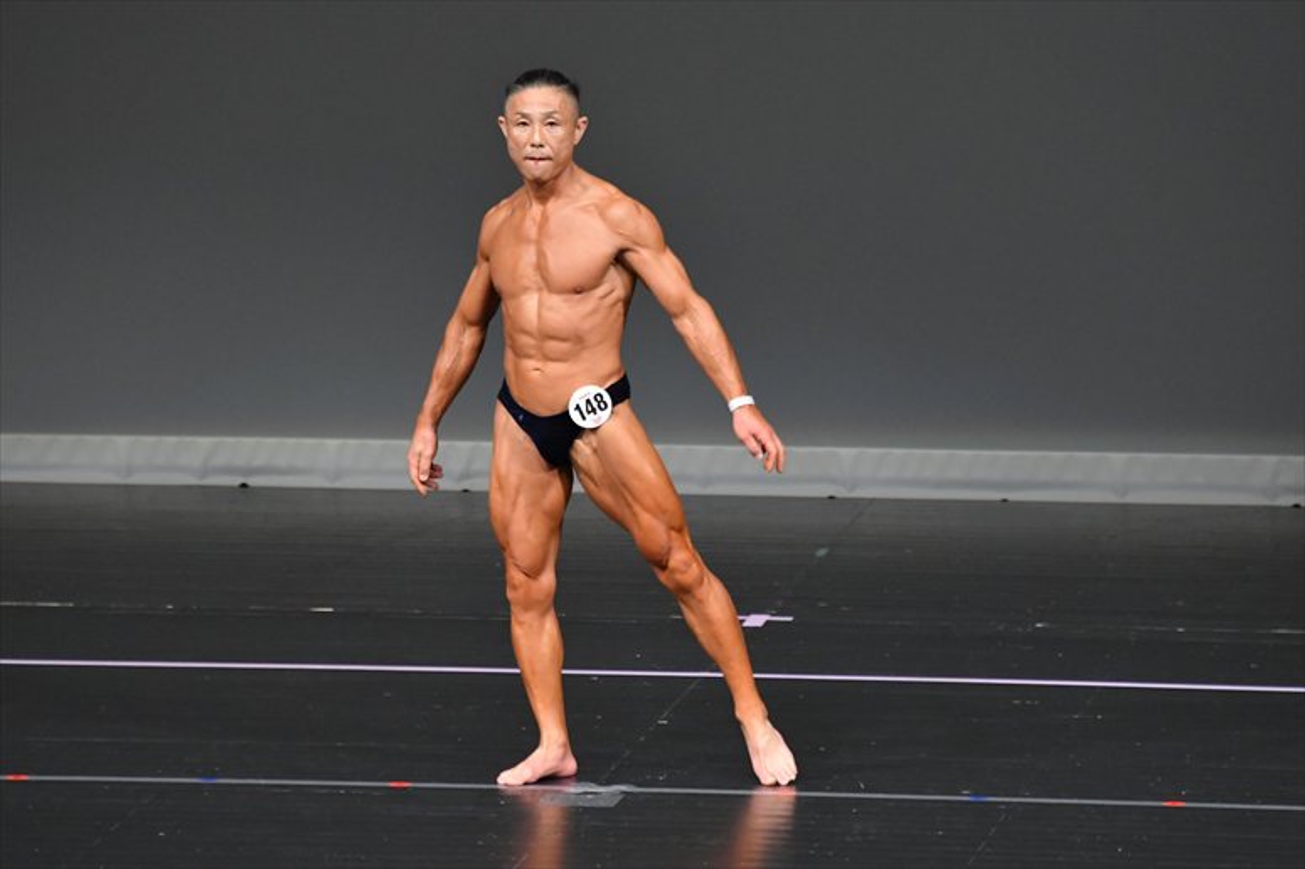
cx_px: 652
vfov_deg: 3.7
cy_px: 434
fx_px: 13587
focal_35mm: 375
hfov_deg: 5.5
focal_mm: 250
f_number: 5.6
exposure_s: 1/400
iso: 4000
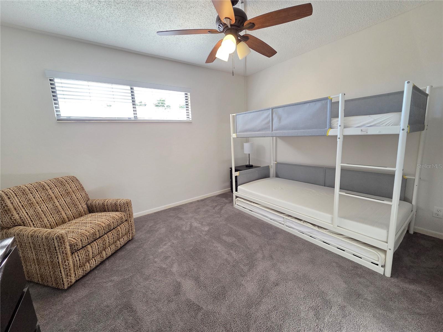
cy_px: 166
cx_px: 222
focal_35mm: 13
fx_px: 166
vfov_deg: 89.9
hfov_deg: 106.2
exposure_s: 1/120
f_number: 2.2
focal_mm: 2.2
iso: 250
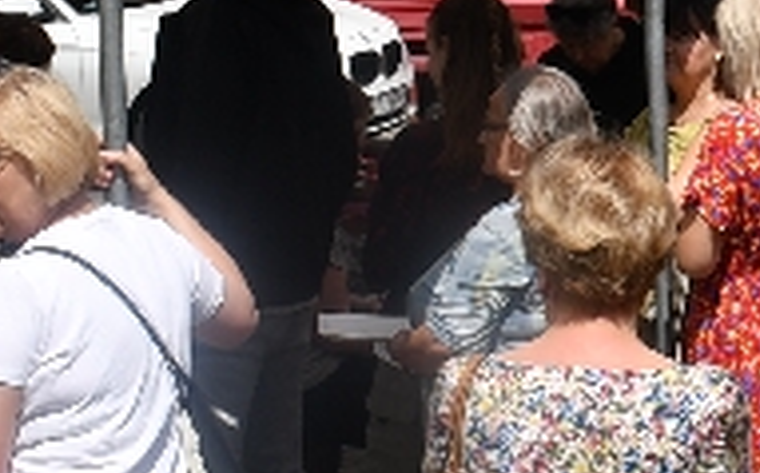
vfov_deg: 7.5
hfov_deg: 11.8
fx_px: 3580
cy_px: -99
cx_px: 991
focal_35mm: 173
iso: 100
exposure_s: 1/320
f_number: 9
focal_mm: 18
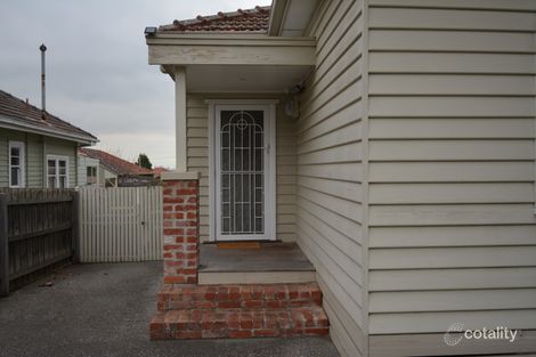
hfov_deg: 61.9
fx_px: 446
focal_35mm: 30
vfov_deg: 43.6
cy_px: 178
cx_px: 268
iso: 200
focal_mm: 20
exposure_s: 1/160
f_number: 6.3
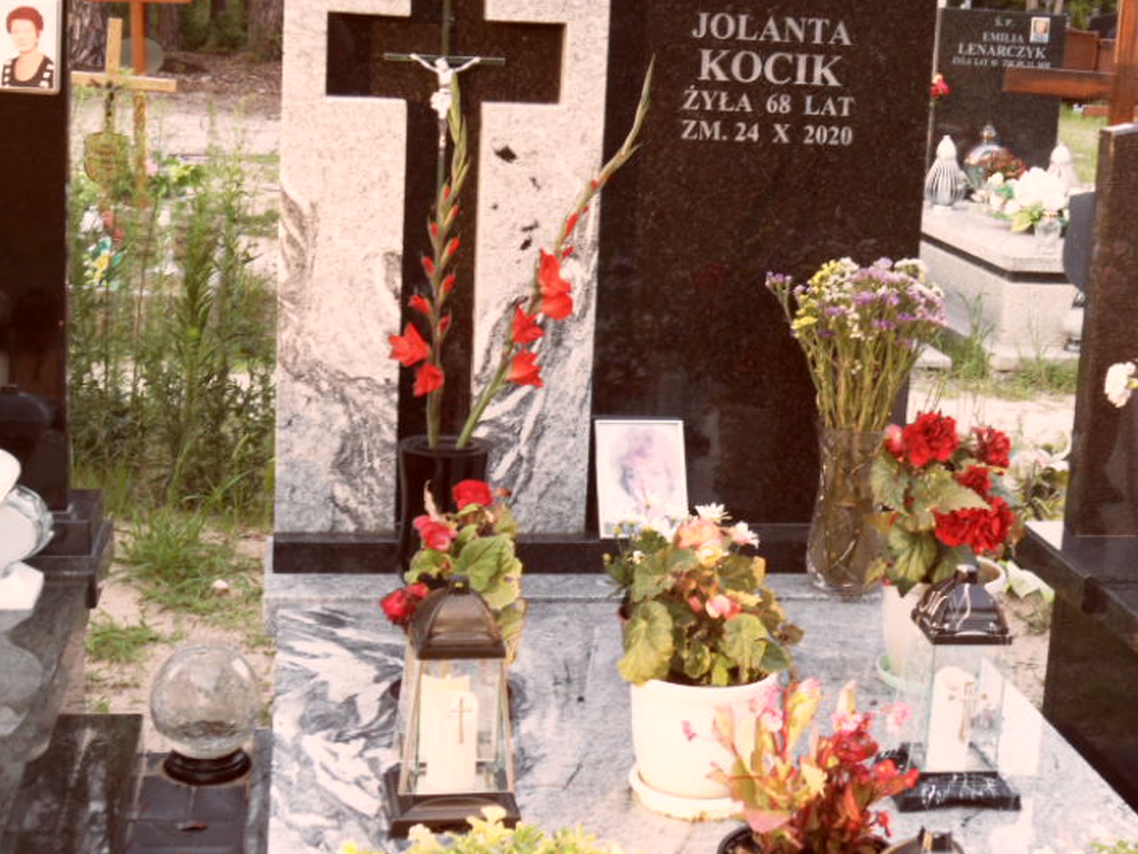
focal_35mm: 58
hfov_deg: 33.1
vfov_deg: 25.2
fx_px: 1907
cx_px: 703
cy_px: 424
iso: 100
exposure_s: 1/60
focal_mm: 6.5
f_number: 3.6
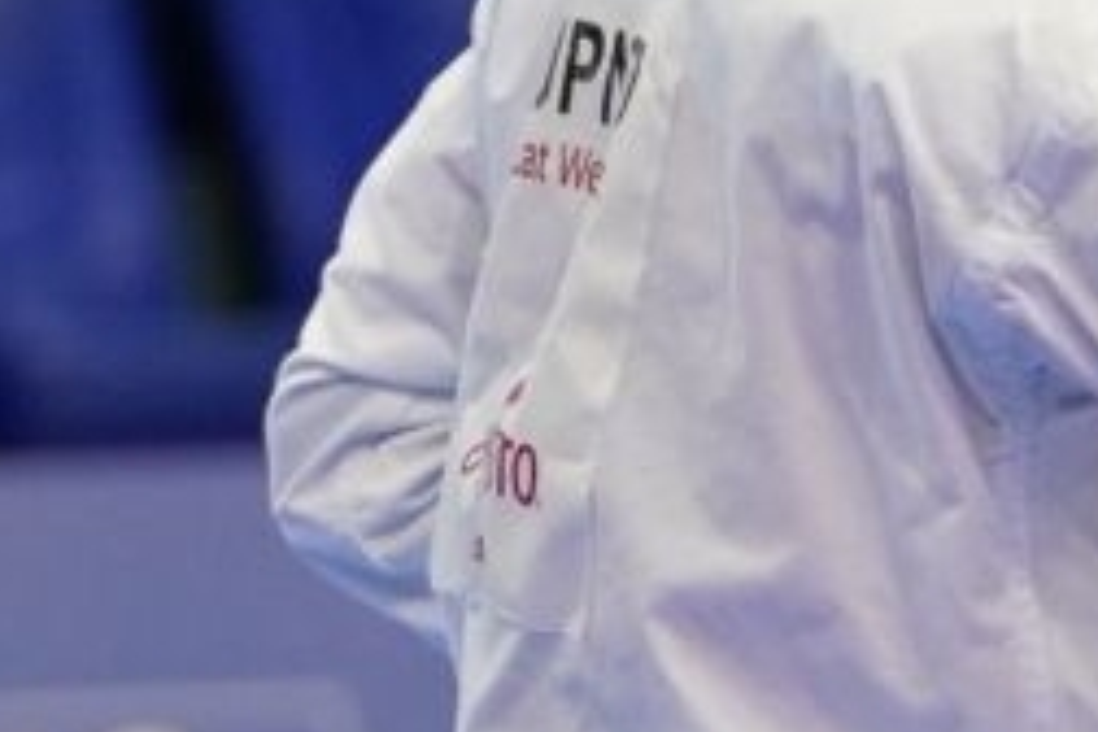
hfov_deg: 2.4
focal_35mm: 864
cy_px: 571
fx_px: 26350
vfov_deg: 1.6
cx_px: 762
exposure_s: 1/500
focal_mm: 121
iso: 2000
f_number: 2.8
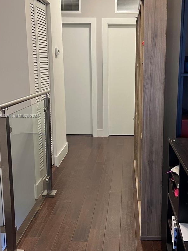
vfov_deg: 47.8
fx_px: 282
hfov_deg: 36.5
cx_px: 122
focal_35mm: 39
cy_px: 116
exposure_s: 1/60
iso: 250
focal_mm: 5.7
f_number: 1.5
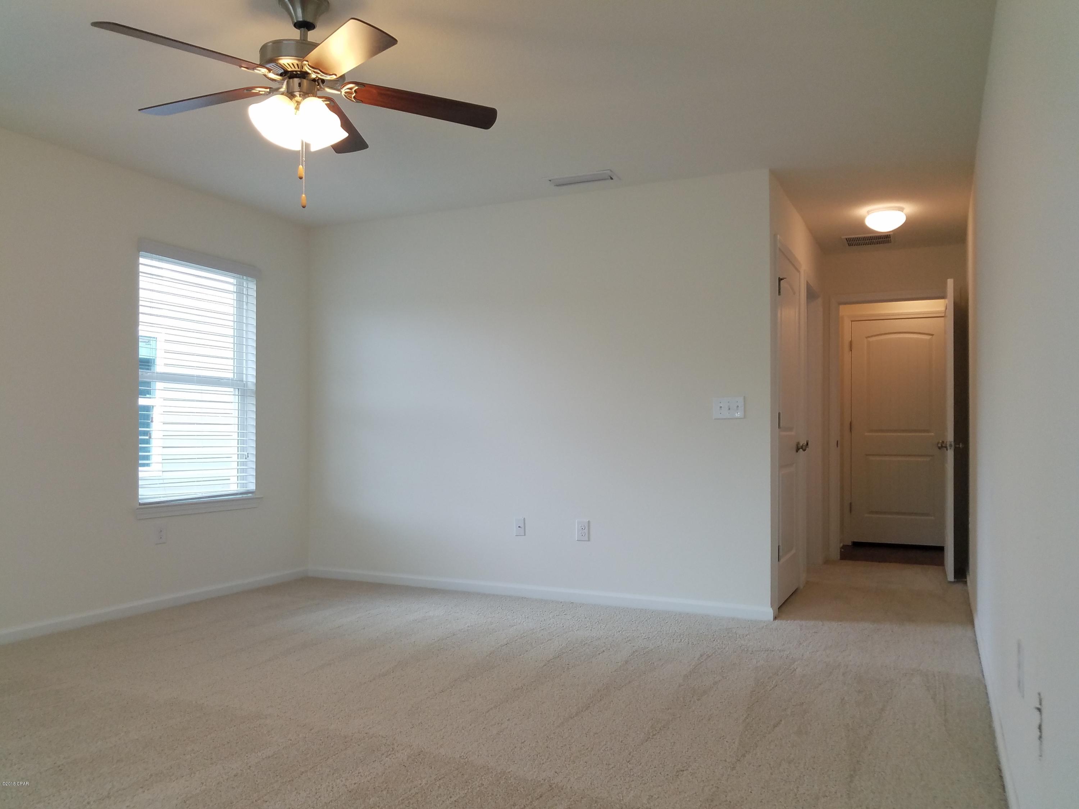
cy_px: 404
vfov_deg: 53.1
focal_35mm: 26
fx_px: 810
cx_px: 540
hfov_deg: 67.3
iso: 80
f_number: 1.7
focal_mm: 4.2
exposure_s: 1/120
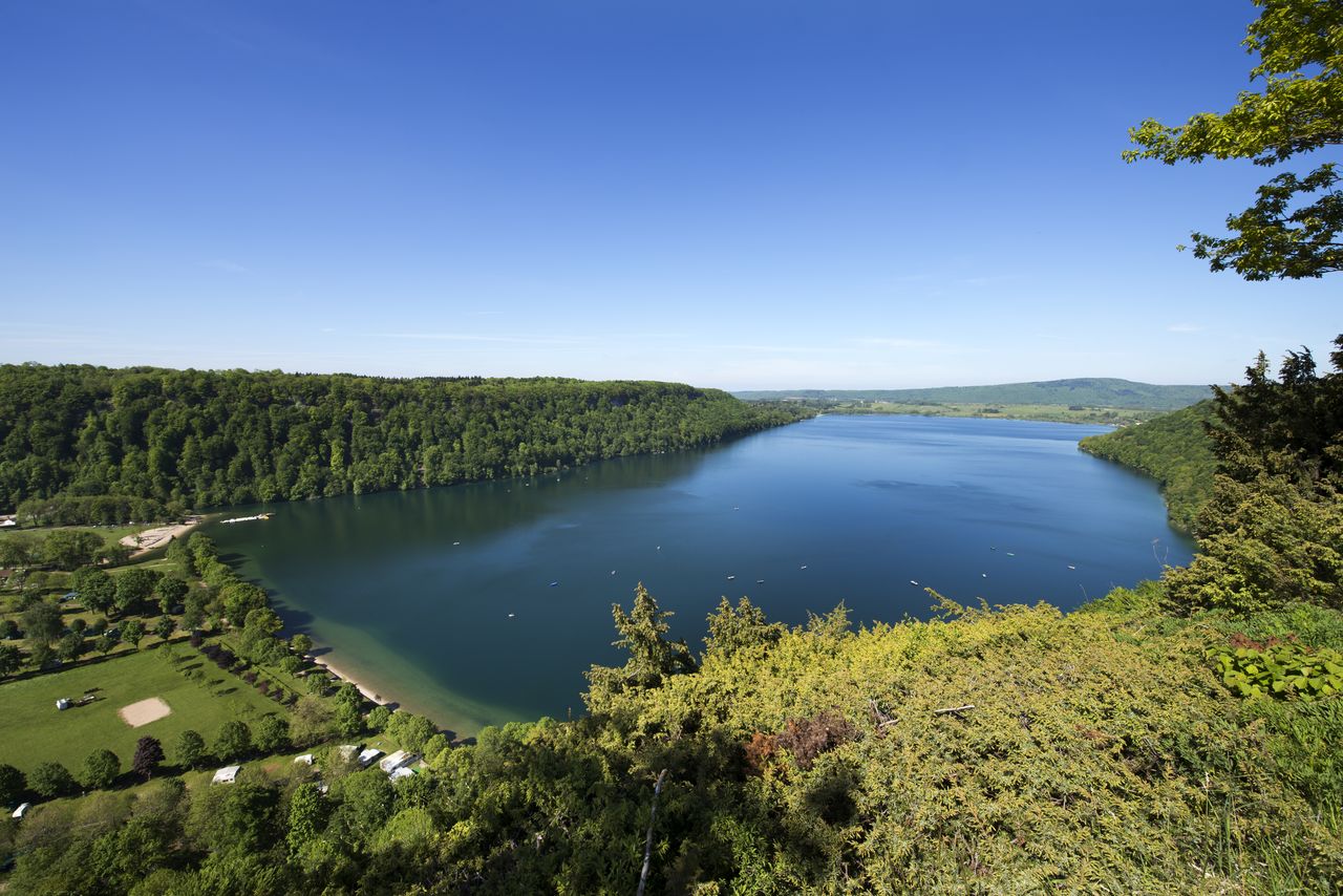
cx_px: 672
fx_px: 522
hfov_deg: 104.2
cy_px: 448
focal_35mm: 14
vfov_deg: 81.2
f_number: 11
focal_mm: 14
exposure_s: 1/100
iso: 100
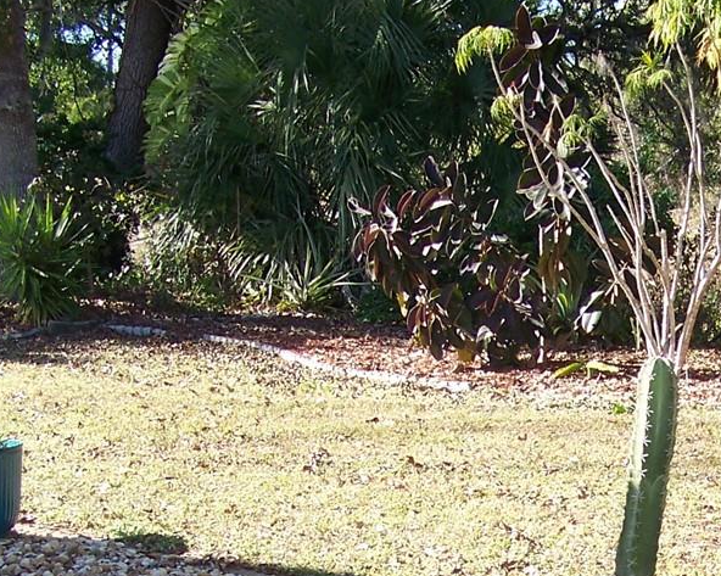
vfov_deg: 15.8
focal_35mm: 95
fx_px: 2026
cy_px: 622
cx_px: 647
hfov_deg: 19.8
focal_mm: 5.85
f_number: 2.8
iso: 64
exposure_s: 1/200
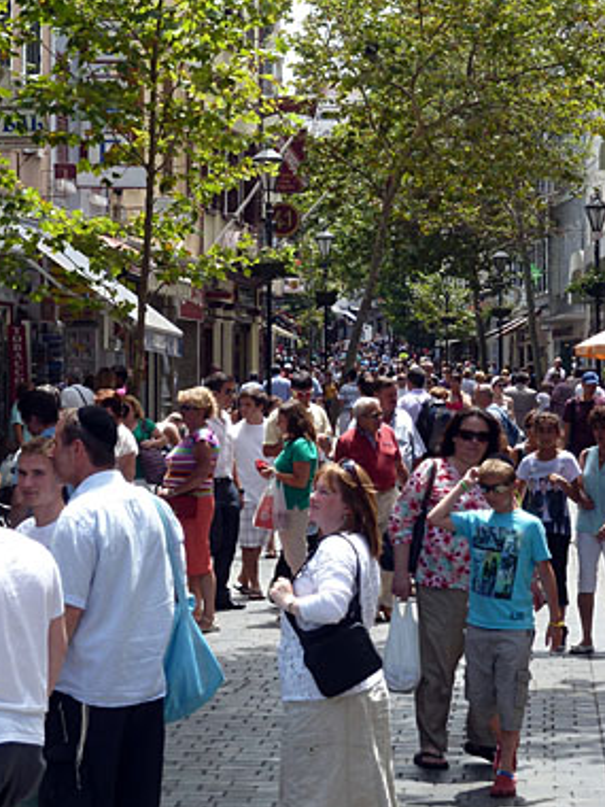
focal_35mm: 131
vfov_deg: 15.0
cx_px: 431
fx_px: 3053
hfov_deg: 11.3
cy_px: 263
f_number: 4.2
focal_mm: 13.7
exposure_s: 1/200
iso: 80
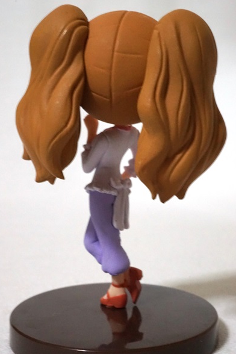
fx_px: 482
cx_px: 115
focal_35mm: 49
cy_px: 190
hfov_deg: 27.5
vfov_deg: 40.3
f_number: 18
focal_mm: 30
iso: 3200
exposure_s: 1/13
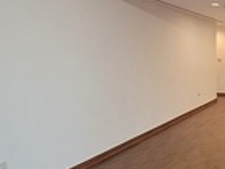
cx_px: 256
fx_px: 273
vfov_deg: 34.4
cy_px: 81
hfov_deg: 36.7
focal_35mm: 42
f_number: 2.2
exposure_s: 1/50
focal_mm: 1.74
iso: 250
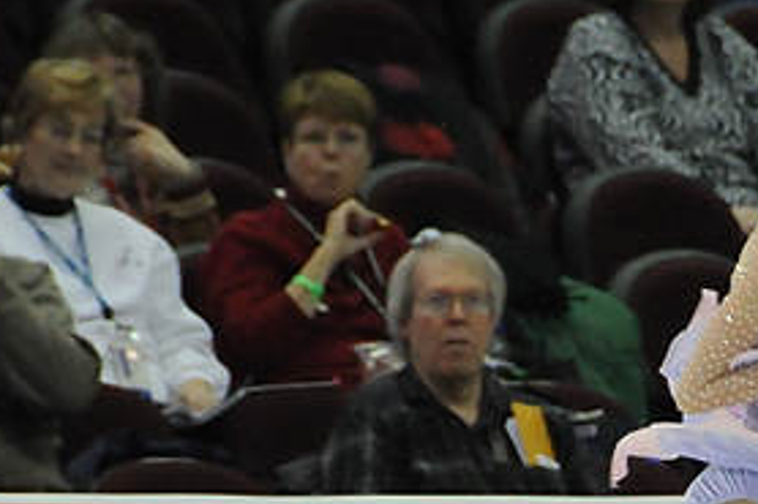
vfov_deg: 1.6
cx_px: 813
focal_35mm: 863
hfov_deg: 2.4
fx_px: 18159
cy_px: 544
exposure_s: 1/800
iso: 3200
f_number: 5.6
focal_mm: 200
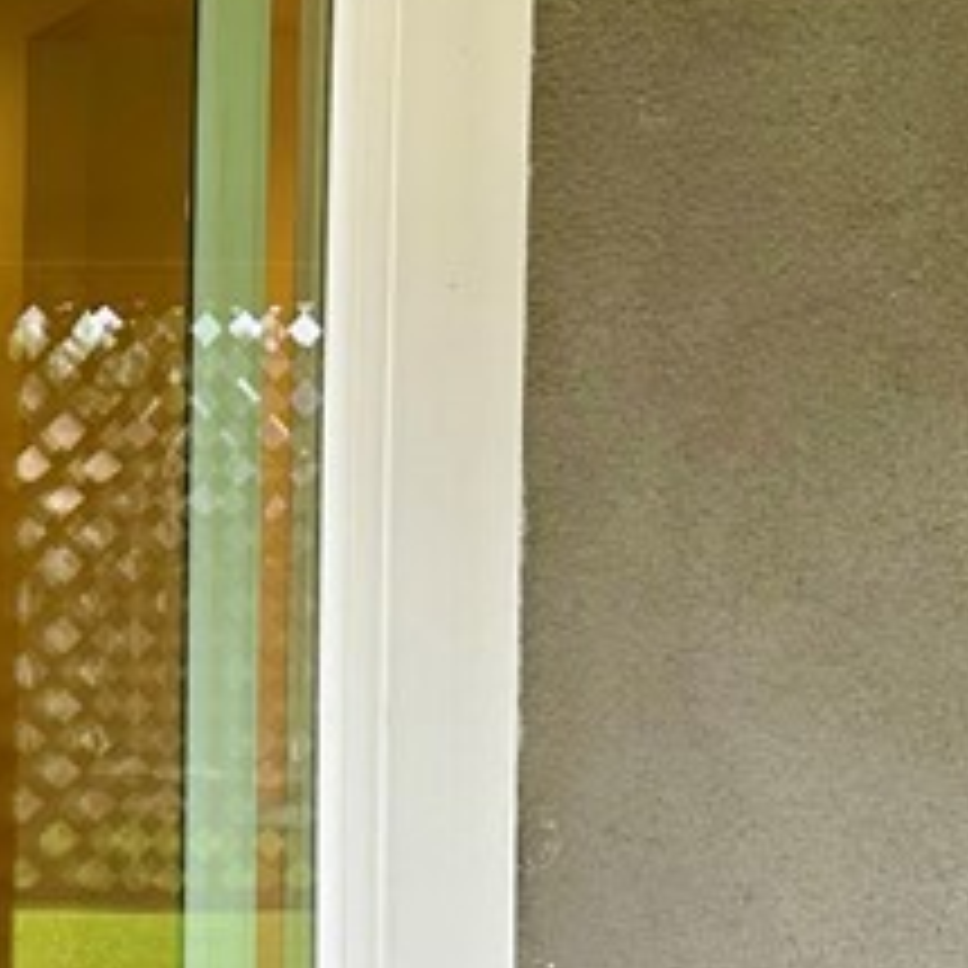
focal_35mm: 101
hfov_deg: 16.0
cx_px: -419
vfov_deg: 17.2
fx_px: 3195
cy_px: 581
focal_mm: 6.86
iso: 125
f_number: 1.78
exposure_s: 1/120
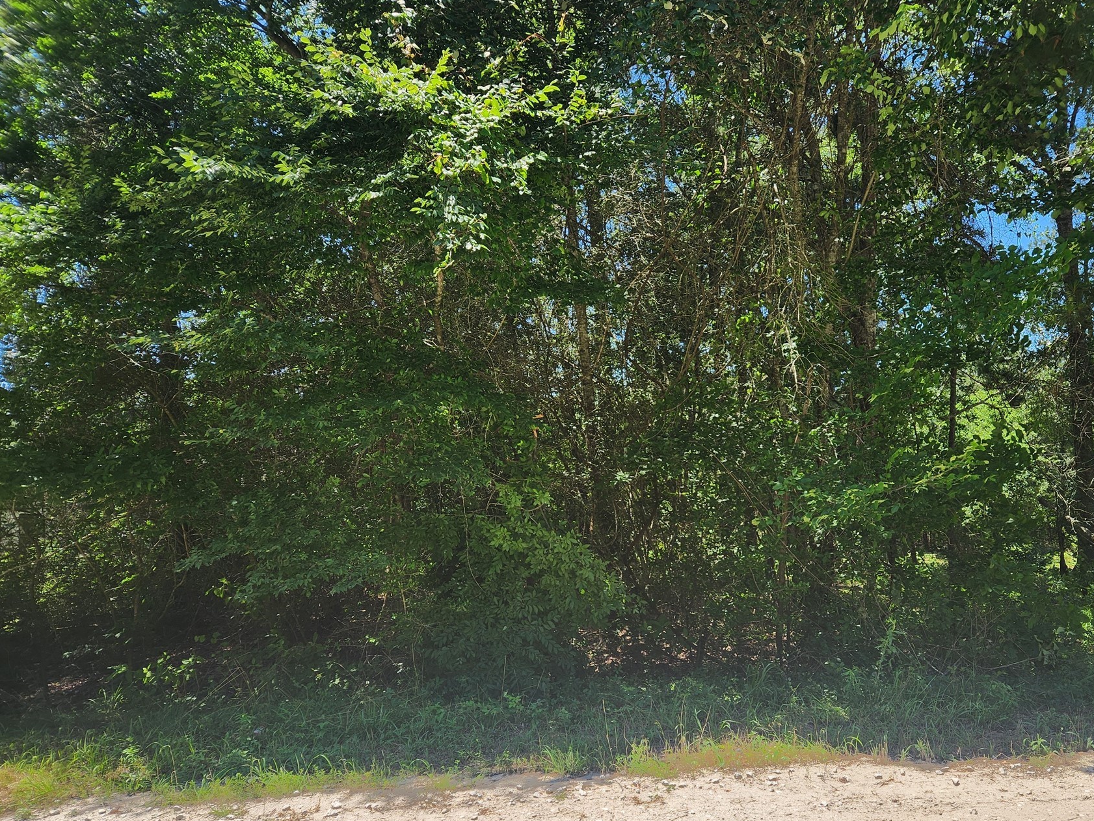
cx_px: 655
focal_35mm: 28
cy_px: 498
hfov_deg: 62.9
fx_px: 885
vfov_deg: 49.4
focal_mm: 5.4
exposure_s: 1/717
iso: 20
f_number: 1.8
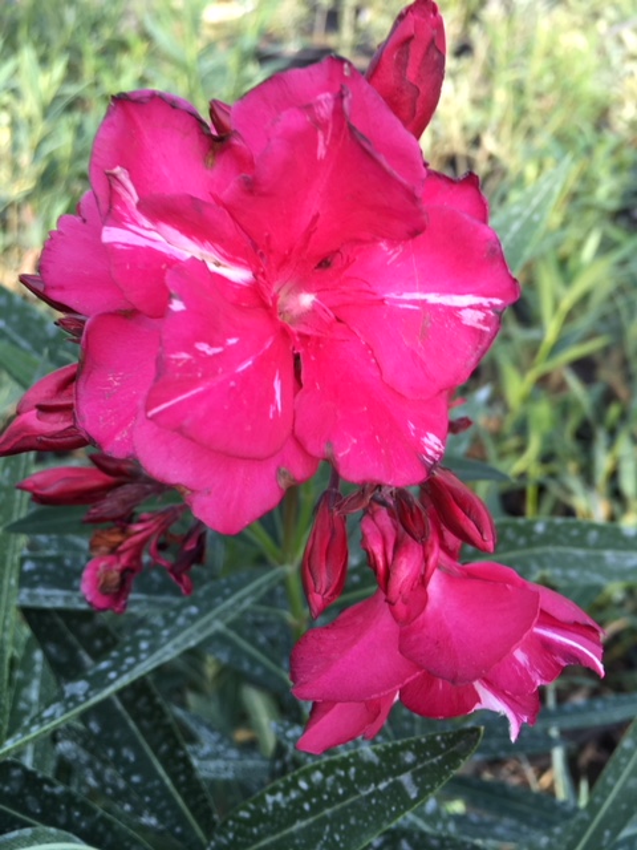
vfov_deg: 61.7
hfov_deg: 48.2
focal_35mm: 29
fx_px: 712
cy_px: 425
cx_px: 318
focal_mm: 4.15
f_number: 2.2
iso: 25
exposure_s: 1/121
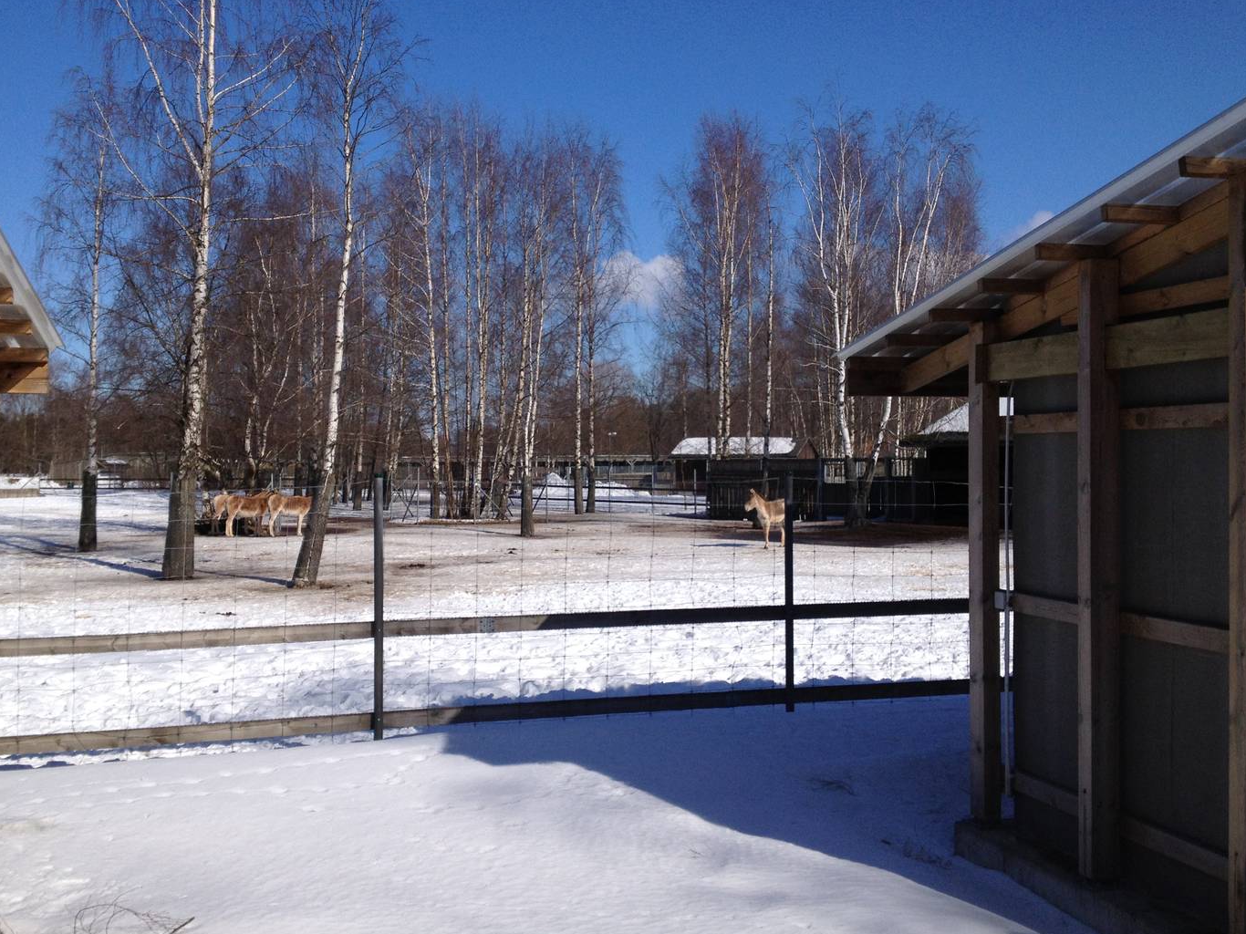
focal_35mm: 41
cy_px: 451
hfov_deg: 45.7
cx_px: 566
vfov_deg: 35.1
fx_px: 1476
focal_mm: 4.28
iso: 50
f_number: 2.4
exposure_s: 1/3953
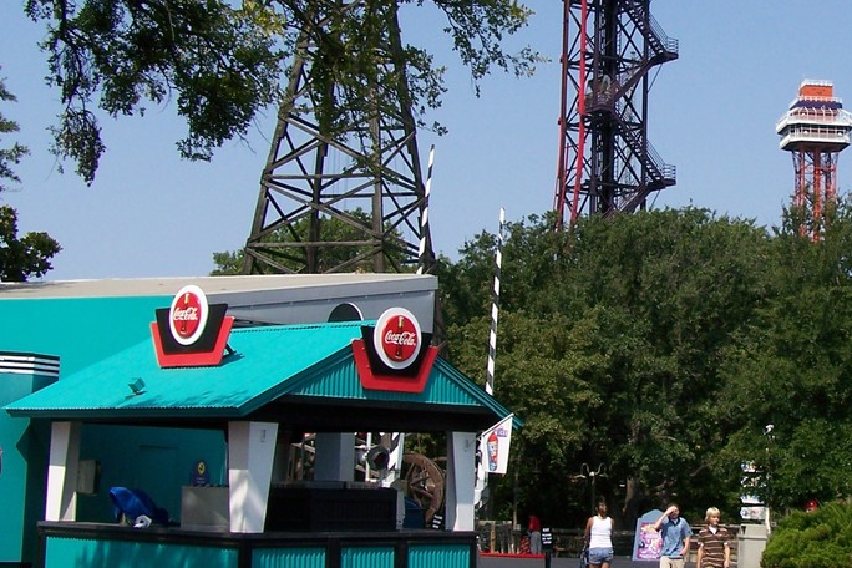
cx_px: 736
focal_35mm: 74
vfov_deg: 18.4
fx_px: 1751
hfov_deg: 26.6
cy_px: 241
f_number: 5.6
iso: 80
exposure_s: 1/640
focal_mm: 6.3
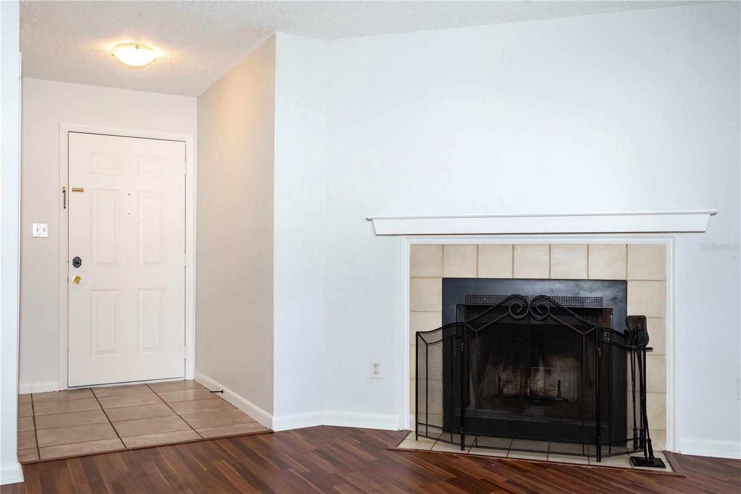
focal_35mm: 32
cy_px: 247
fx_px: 658
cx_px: 370
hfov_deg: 58.7
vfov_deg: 41.1
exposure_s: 1/20
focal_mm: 32
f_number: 14
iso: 1000
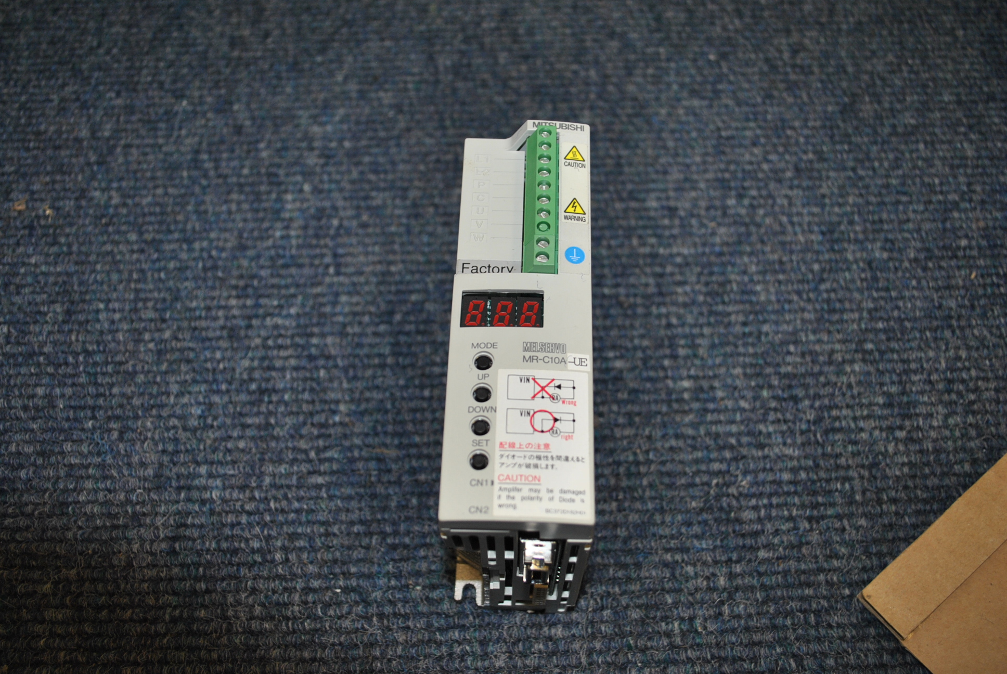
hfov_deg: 57.2
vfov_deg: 40.1
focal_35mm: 33
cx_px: 504
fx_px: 924
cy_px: 337
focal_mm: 22
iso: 180
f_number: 4
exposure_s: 1/60
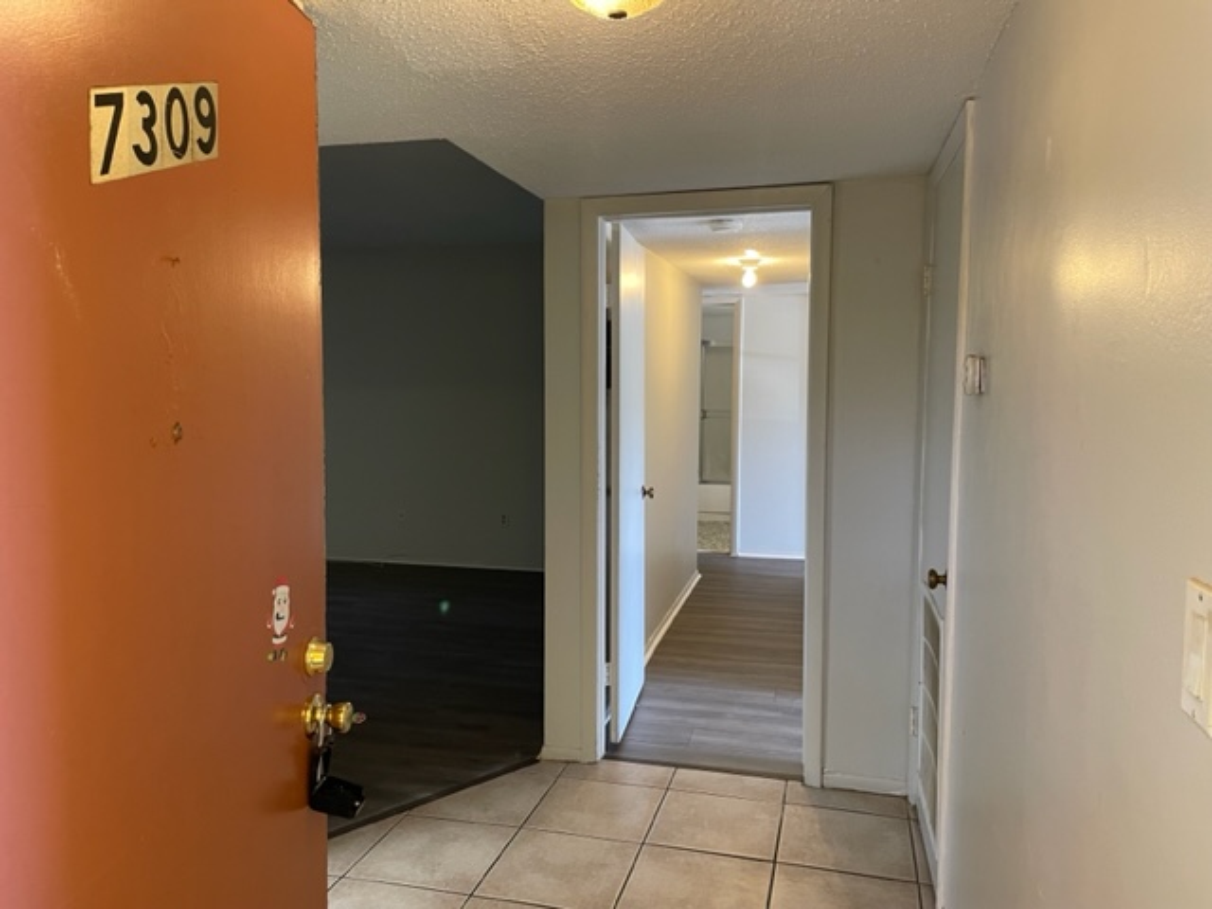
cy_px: 454
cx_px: 606
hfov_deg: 67.3
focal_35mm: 26
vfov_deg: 53.1
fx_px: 910
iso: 125
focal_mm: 4.2
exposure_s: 1/60
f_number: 1.6
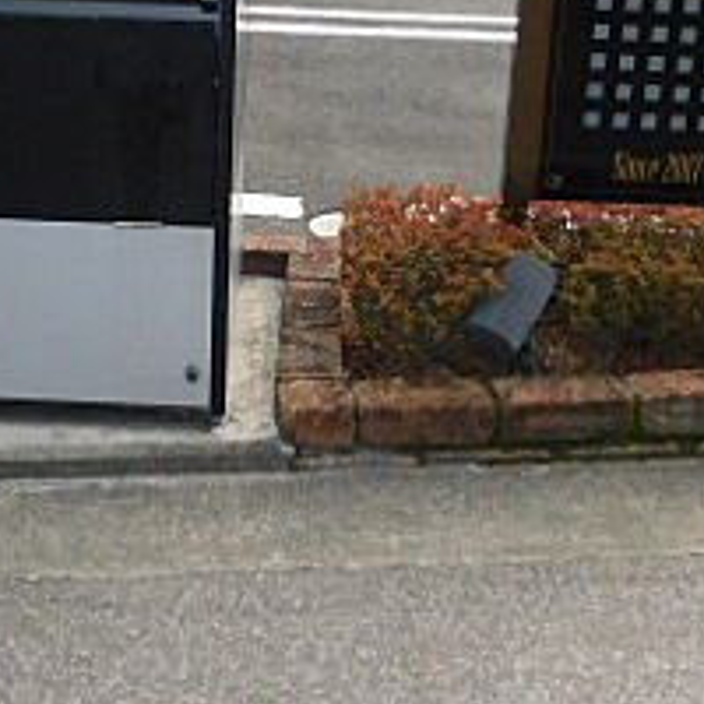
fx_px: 1496
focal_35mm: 65
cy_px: 229
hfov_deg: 26.4
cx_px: 239
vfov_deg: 26.3
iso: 125
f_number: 3
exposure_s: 1/800
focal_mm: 4
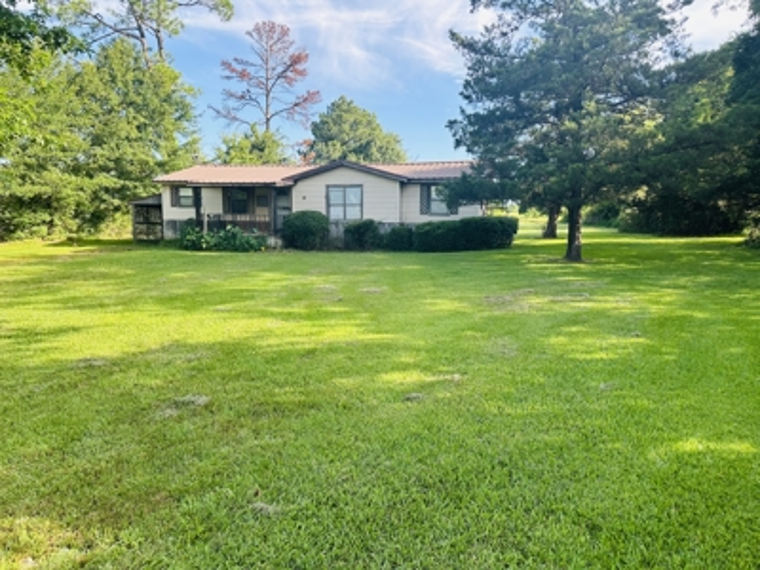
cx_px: 380
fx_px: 527
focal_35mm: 24
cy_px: 285
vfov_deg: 56.8
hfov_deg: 71.6
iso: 80
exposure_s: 1/745
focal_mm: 6.86
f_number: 1.78
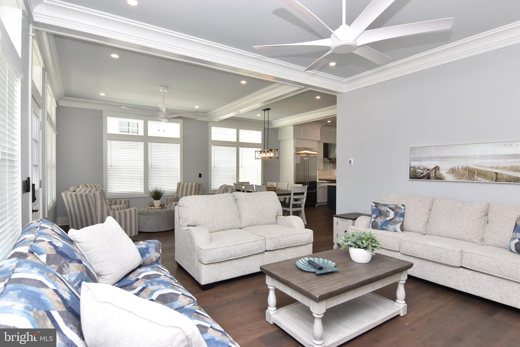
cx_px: 260
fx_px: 260
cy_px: 174
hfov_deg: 90.0
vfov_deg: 67.5
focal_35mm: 18
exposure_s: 1/125
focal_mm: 12
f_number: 9
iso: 640
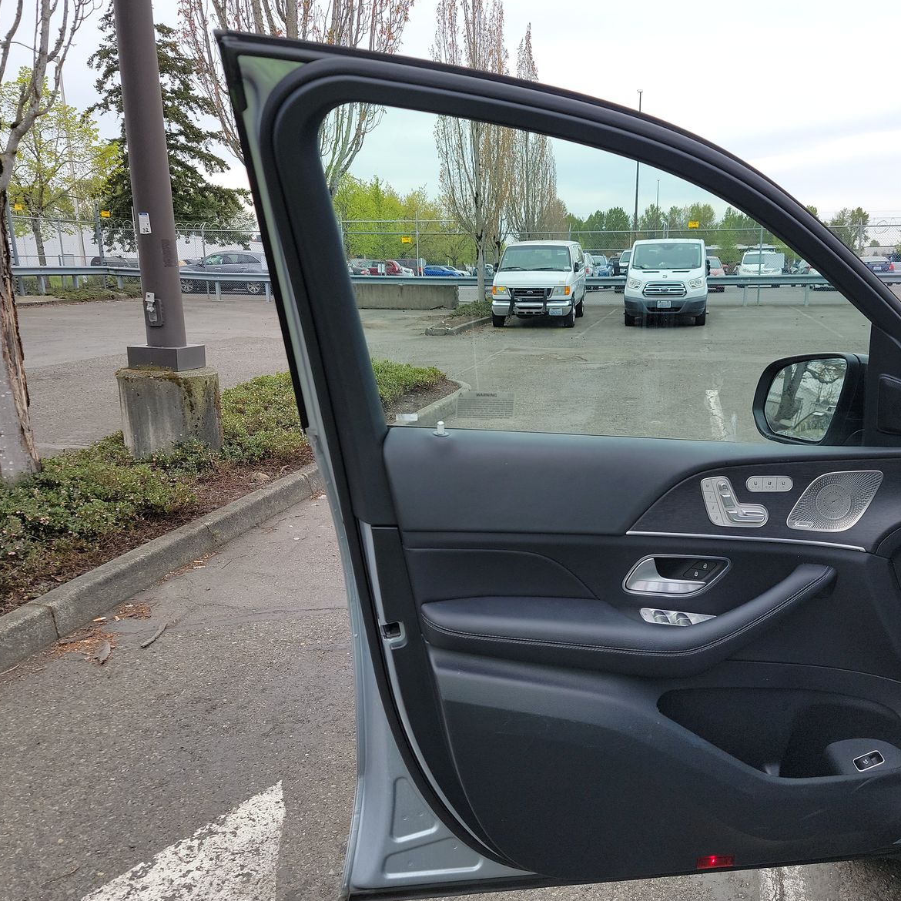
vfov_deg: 55.6
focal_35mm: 29
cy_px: 459
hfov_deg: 55.4
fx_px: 854
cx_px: 520
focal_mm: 6.7
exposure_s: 1/335
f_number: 1.8
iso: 50
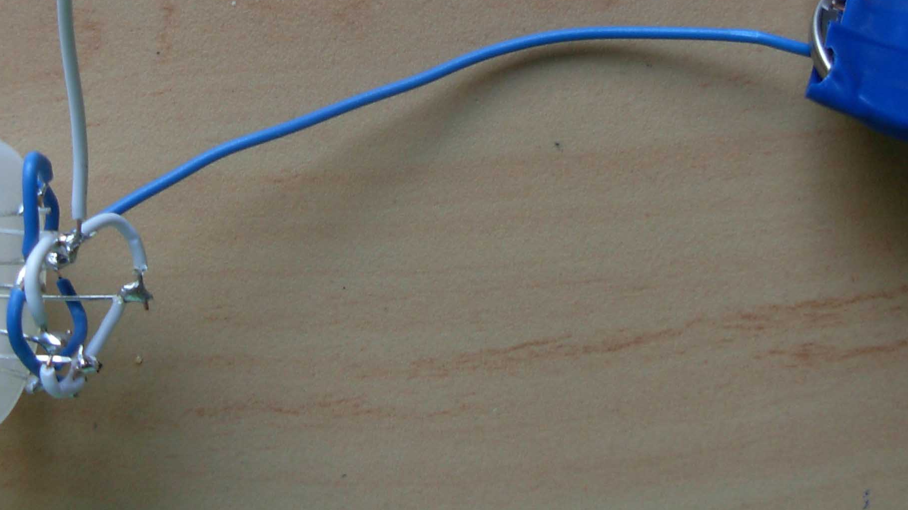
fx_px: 1685
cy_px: -7
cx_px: 404
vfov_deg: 16.8
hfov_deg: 30.1
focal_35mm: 70
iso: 79
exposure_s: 1/20.7
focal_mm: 6.3
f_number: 2.9
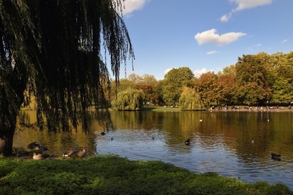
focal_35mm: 32
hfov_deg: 58.7
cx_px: 146
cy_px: 98
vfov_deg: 41.1
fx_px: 260
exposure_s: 1/160
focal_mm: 32
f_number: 20
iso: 400
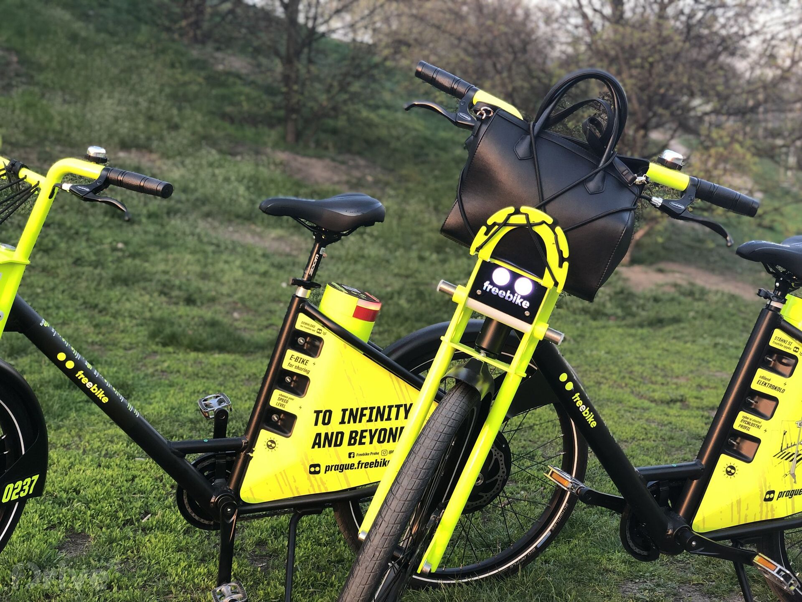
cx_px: 401
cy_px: 301
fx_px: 1205
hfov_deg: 36.8
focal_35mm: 52
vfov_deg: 28.0
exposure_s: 1/60
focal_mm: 6
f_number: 2.4
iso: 25
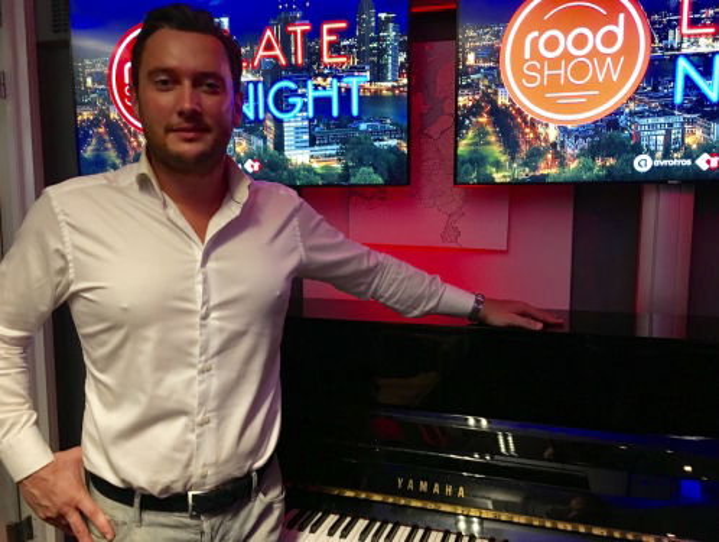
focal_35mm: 29
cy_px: 271
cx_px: 360
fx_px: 603
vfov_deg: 48.3
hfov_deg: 61.6
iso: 160
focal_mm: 4.15
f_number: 2.2
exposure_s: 1/33
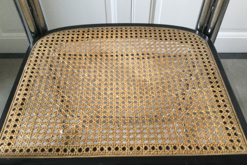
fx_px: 226
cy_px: 92
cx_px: 125
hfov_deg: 57.2
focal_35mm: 33
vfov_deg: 39.9
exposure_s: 1/17
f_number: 2.4
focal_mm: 3.3
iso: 200
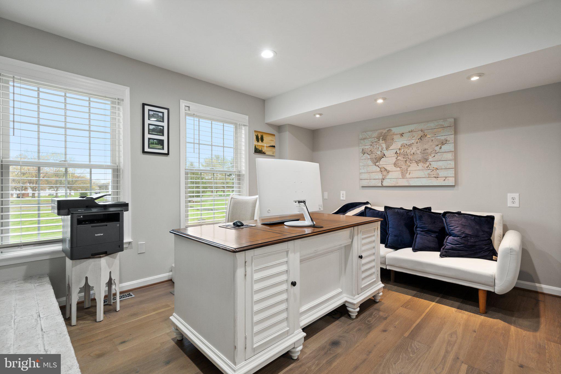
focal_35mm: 16
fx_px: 249
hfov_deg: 96.7
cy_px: 187
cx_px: 280
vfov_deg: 73.7
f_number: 8
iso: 500
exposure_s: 1/8
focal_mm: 16
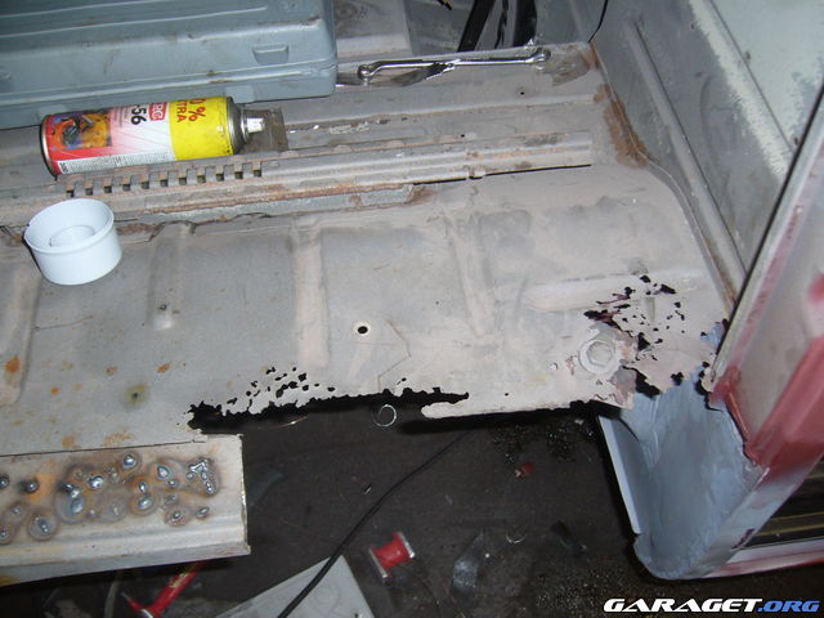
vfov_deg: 40.7
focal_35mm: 35
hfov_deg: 52.6
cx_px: 412
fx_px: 833
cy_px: 309
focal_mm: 5.8
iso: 100
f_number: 2.8
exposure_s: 1/30
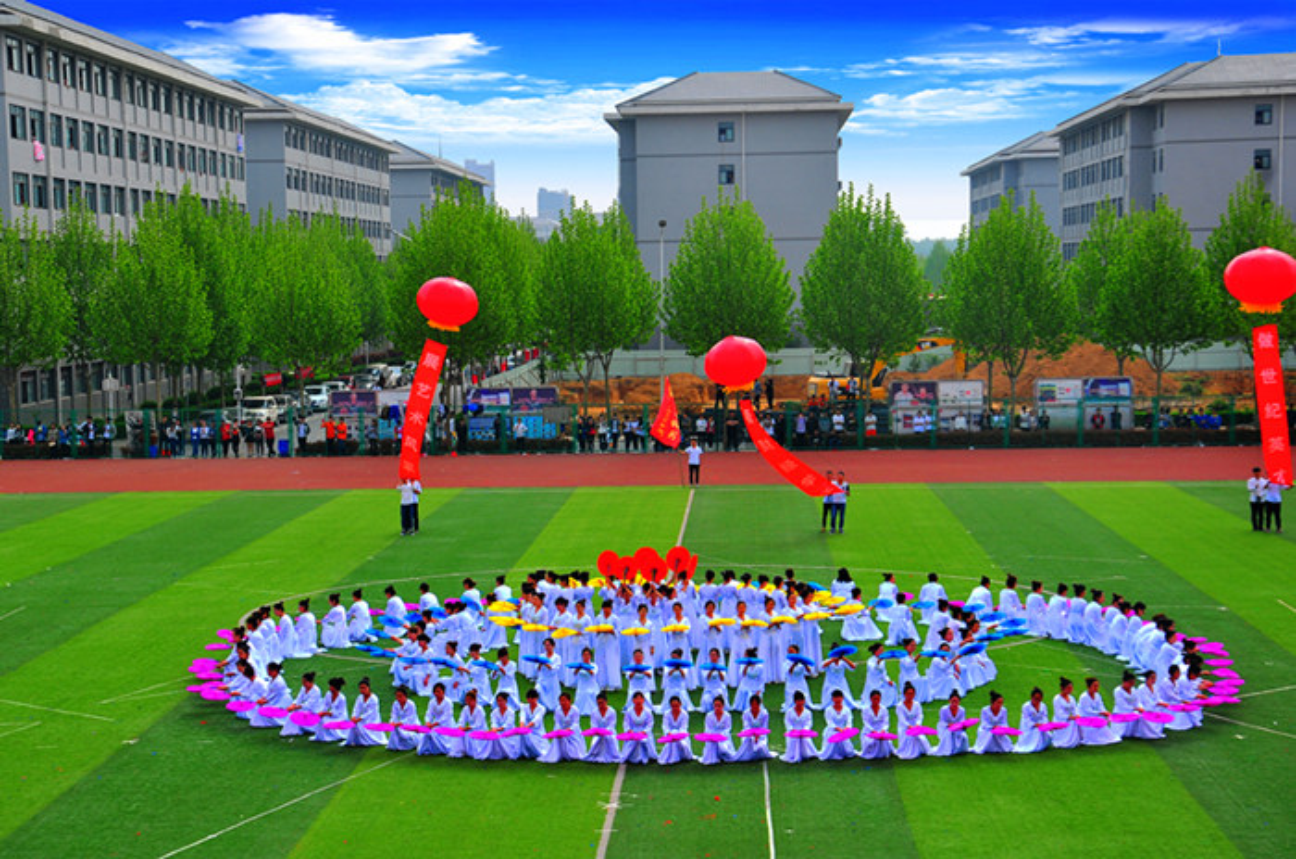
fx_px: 2695
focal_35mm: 75
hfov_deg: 27.0
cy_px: 430
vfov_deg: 18.1
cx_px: 648
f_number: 9
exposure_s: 1/125
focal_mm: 50
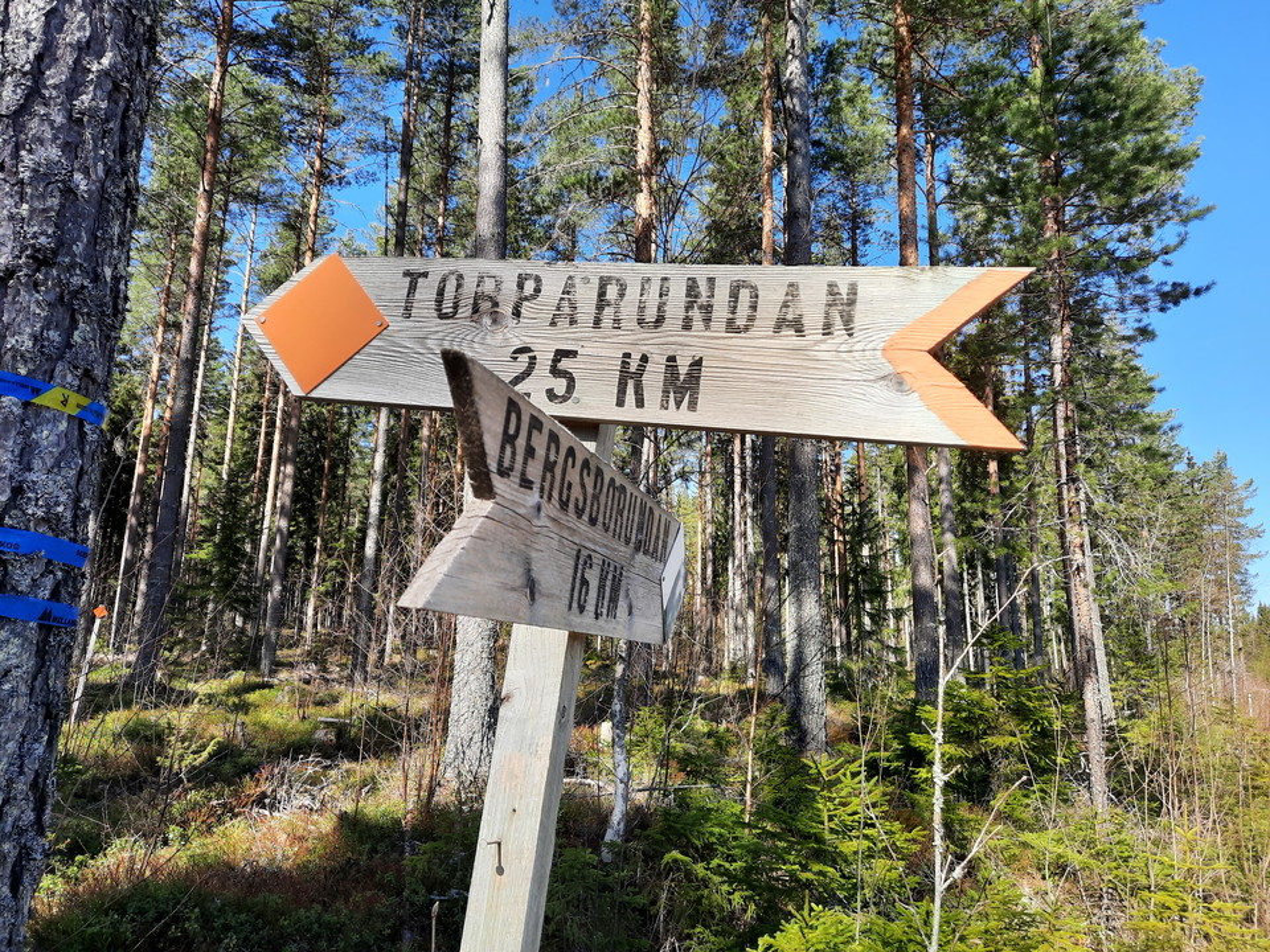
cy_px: 476
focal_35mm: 25
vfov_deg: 54.9
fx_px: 917
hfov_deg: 69.4
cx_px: 635
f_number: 2
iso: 32
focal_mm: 4.6
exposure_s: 1/403
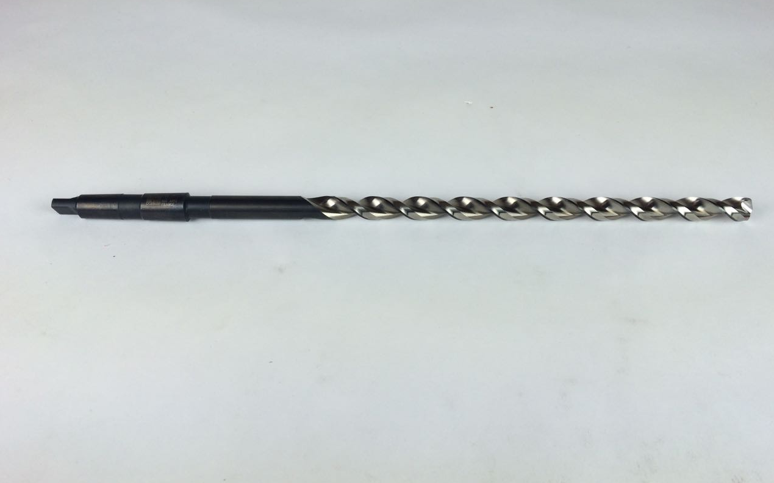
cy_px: 216
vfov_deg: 40.5
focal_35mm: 31
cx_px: 390
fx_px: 654
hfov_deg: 61.2
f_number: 2.2
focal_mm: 4.15
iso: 32
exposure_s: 1/215
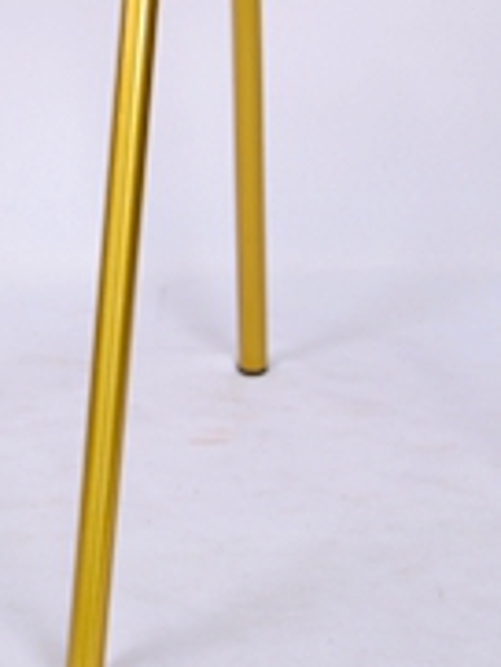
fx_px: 3681
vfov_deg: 10.1
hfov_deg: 7.7
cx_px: -11
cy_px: -212
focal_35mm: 191
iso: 125
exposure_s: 1/10
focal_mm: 48
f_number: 4.2
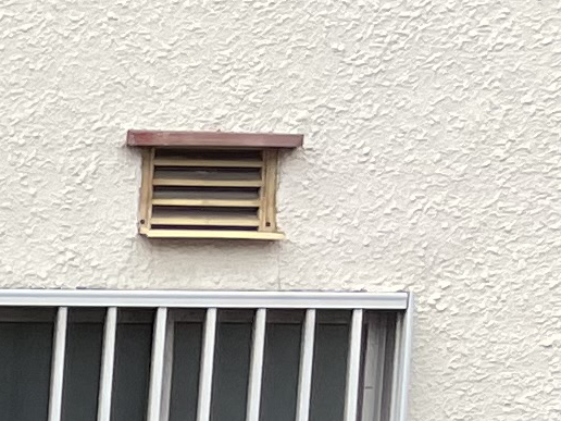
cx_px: -1587
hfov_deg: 7.4
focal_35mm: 203
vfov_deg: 7.0
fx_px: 3290
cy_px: 965
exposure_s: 1/1453
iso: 32
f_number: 1.6
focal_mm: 4.2
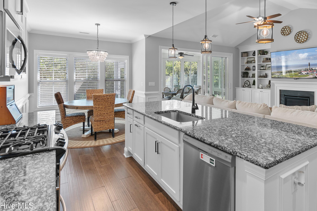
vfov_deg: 61.0
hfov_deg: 83.3
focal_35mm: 20
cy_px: 78
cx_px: 185
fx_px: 176
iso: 100
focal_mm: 10
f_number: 4.5
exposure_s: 1/4
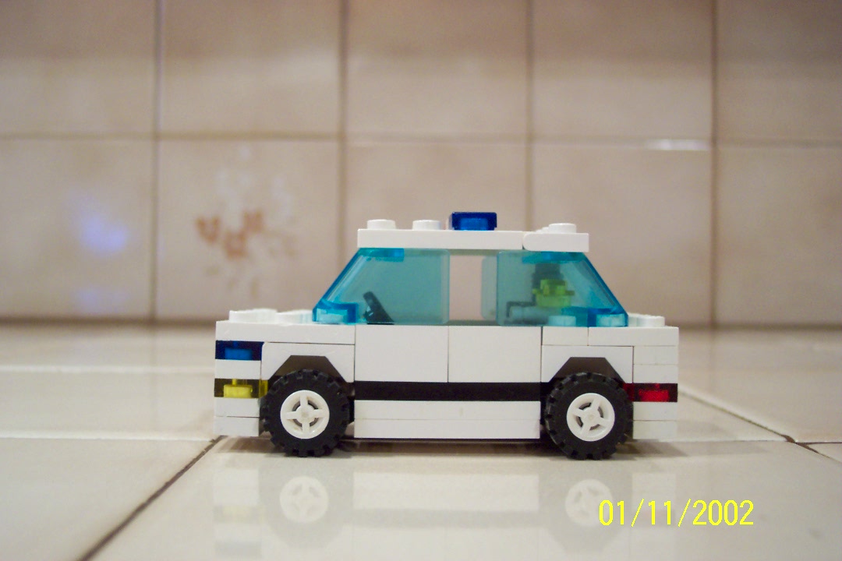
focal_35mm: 38
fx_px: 889
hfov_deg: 50.7
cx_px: 421
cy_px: 280
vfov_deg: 35.1
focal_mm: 8
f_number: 2.8
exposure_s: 1/30
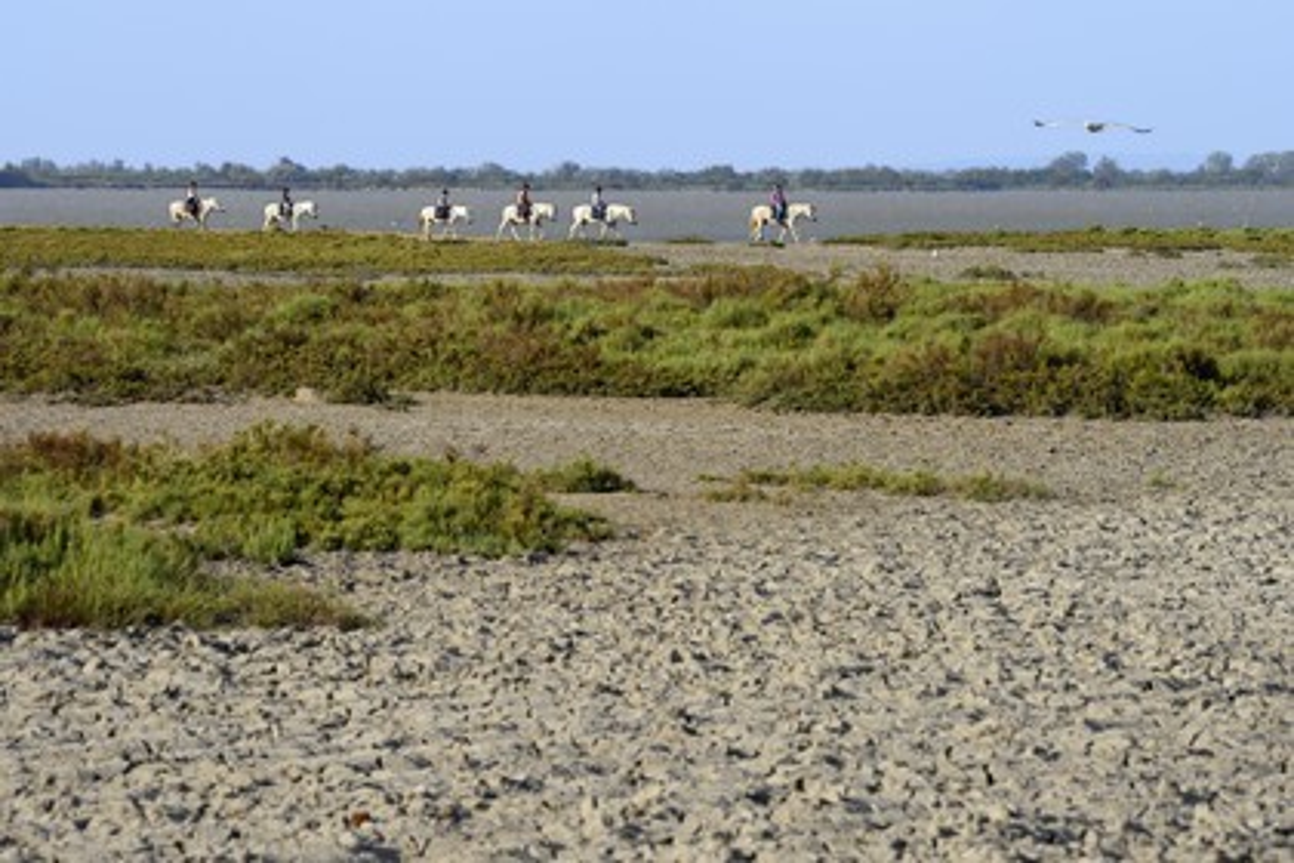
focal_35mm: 200
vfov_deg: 6.9
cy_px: 432
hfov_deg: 10.3
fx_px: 7188
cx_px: 647
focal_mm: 200
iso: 200
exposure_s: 1/500
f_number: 9
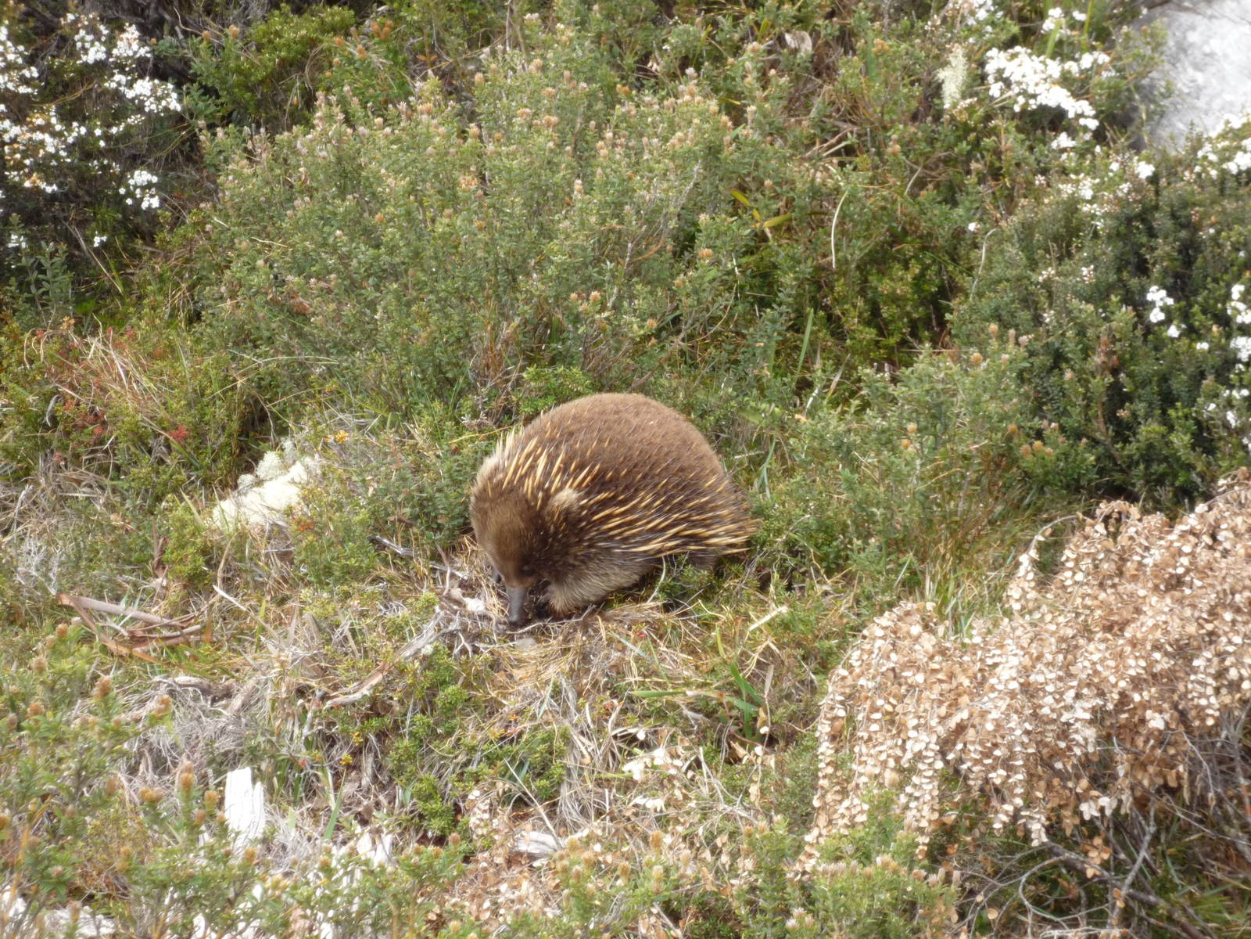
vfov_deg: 11.9
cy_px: 470
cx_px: 626
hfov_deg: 15.8
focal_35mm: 125
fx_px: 4517
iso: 200
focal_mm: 22
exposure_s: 1/60
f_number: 5.9
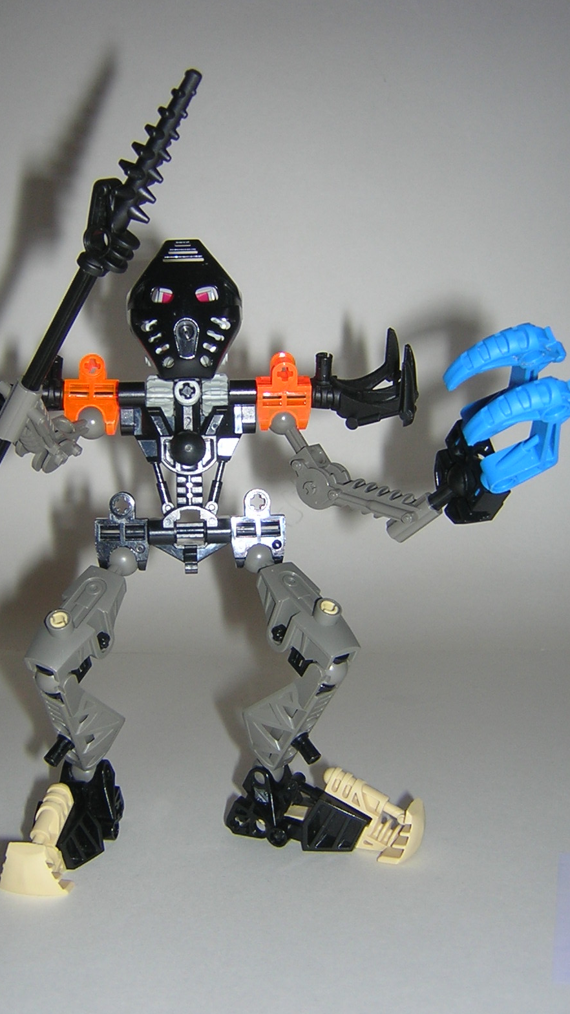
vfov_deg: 50.5
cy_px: 499
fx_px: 1075
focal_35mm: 40
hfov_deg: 29.7
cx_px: 262
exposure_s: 1/60.1
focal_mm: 4.7
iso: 100
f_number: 2.6
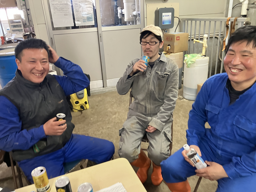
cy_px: 96
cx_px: 128
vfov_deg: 49.7
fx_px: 207
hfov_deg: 63.4
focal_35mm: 28
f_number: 1.8
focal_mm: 3.99
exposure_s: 1/50
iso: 320
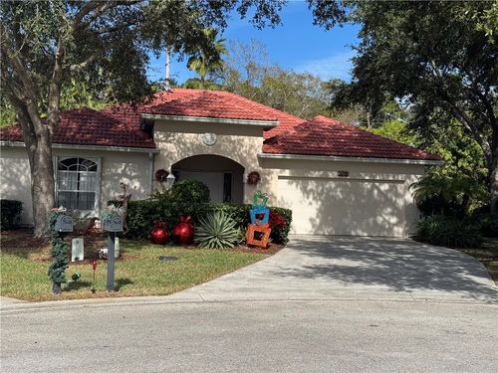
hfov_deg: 39.7
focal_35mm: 48
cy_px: 186
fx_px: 691
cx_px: 249
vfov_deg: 30.3
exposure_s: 1/4310
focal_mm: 6.76
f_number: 1.78
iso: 64
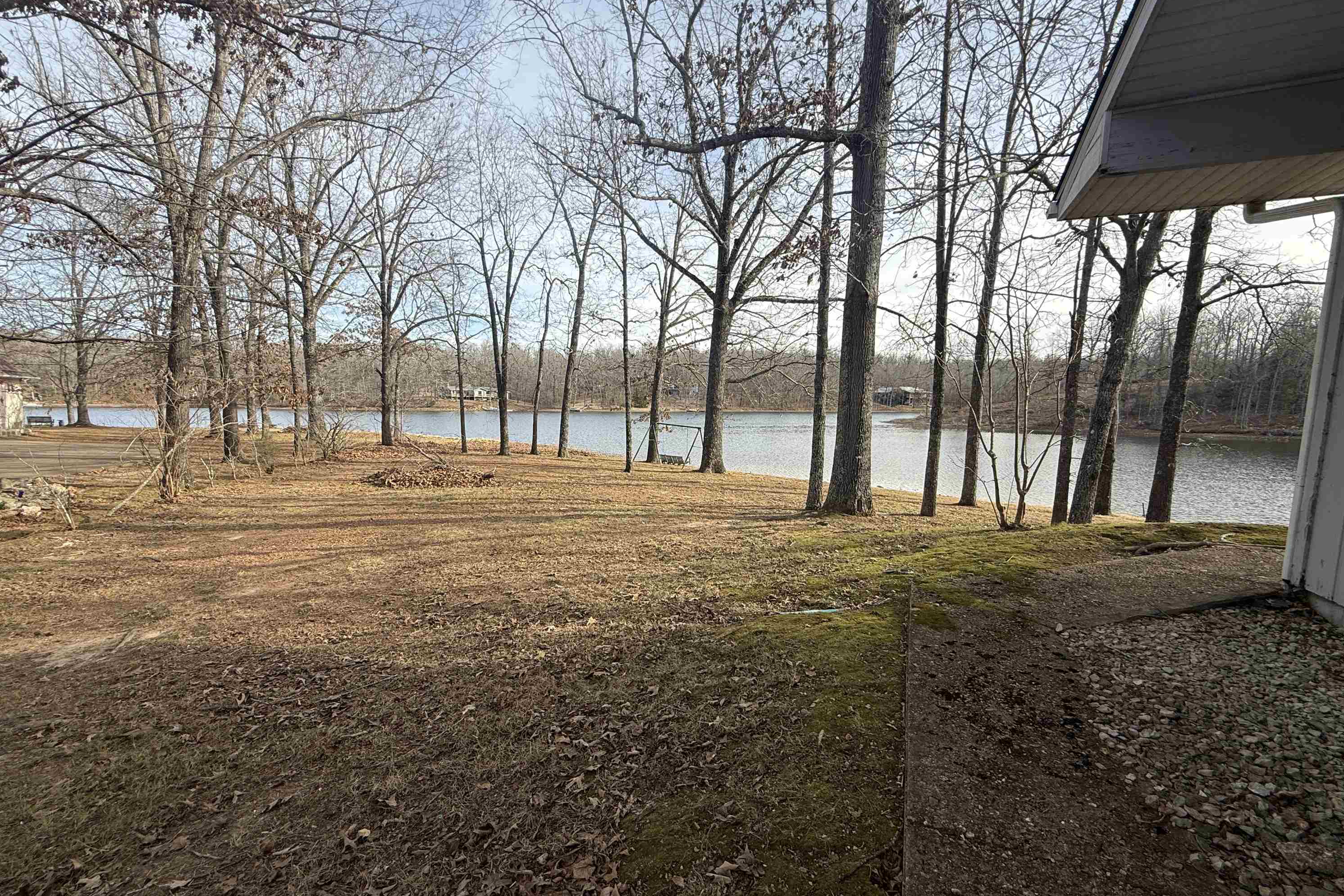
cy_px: 466
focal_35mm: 15
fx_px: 560
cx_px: 685
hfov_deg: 100.4
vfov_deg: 77.3
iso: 50
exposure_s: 1/942
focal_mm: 2.22
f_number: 2.2
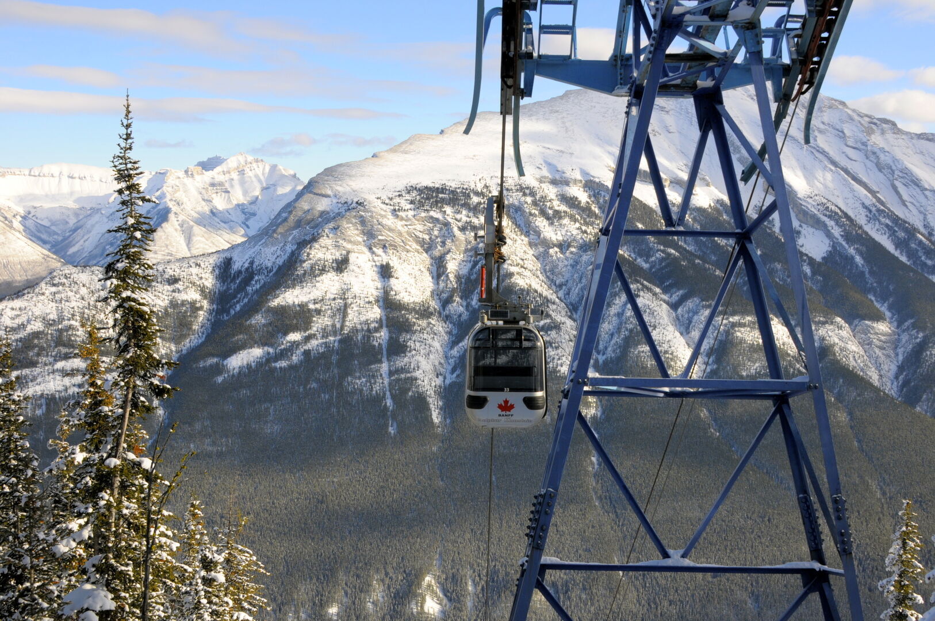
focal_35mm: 48
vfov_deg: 28.0
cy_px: 310
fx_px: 1245
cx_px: 468
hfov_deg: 41.2
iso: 200
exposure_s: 1/320
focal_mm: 32
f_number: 9
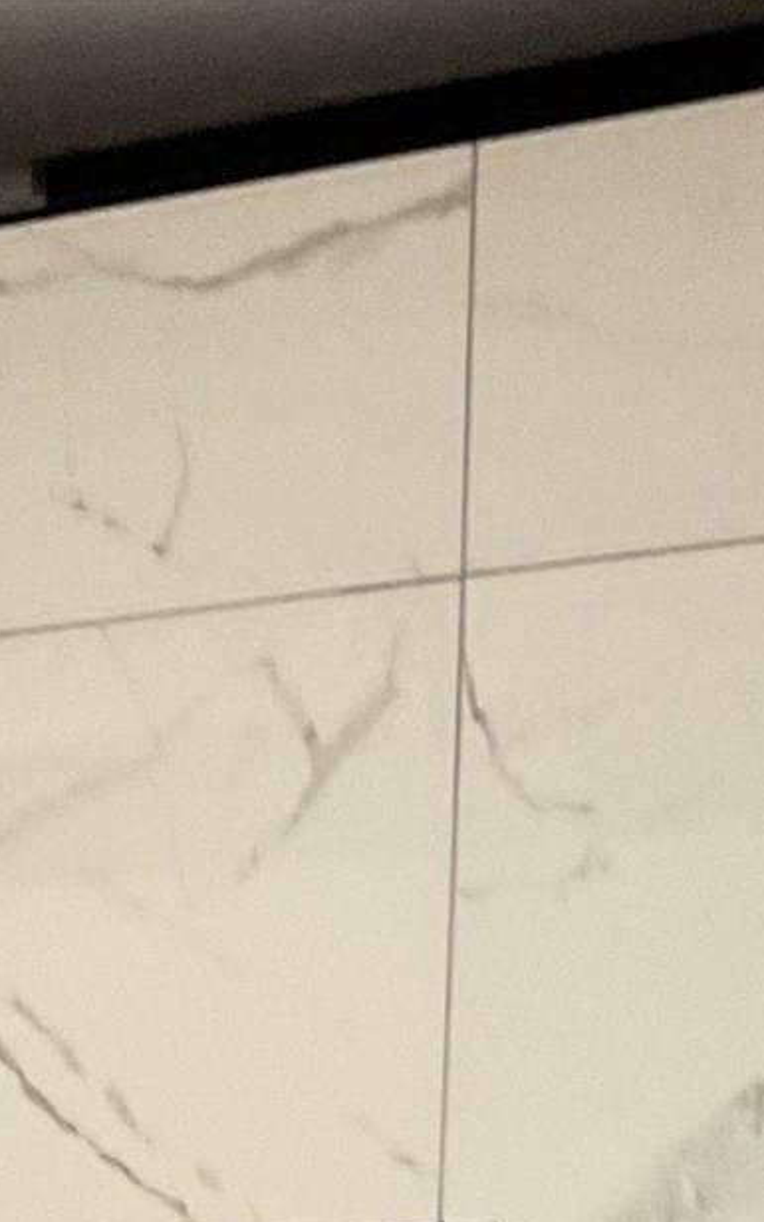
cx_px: -206
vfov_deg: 15.3
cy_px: 2279
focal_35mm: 115
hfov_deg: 11.1
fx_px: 3831
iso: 200
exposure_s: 1/60
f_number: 1.8
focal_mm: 3
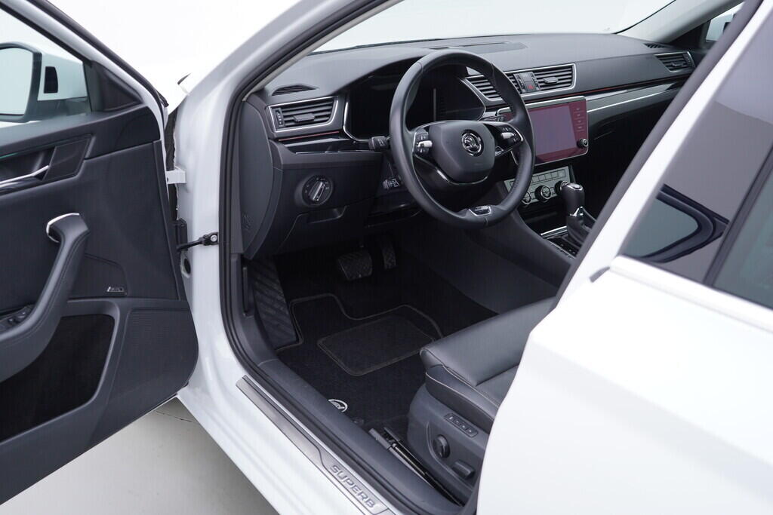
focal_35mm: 36
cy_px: 258
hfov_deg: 53.1
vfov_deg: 36.9
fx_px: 773
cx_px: 386
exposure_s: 1/50
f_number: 3.2
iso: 125
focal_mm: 24
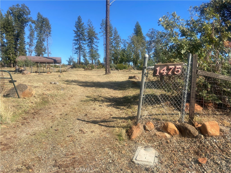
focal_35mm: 26
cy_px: 86
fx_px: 174
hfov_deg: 67.3
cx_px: 116
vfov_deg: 53.1
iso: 32
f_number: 1.8
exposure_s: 1/2315
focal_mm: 4.25
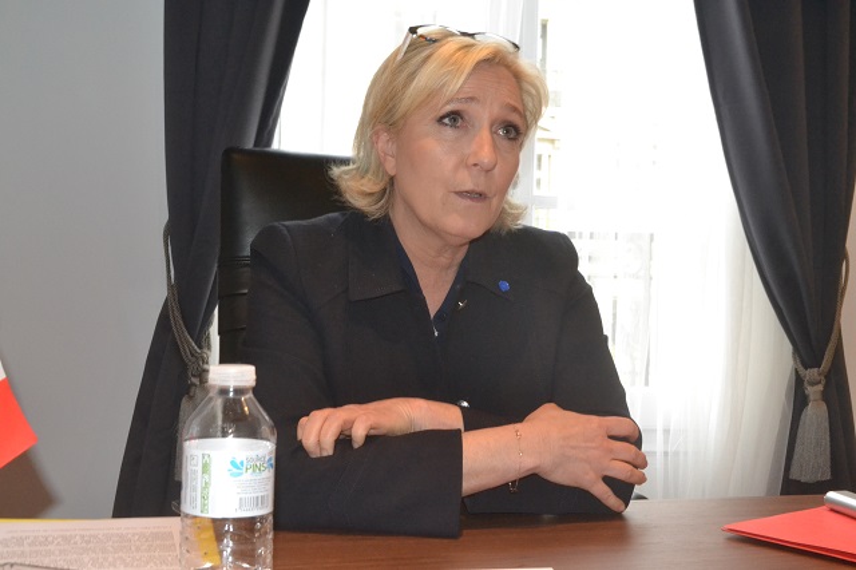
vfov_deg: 29.8
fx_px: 1069
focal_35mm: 45
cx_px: 428
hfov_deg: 43.6
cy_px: 285
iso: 3200
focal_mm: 30
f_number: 11
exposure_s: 1/40
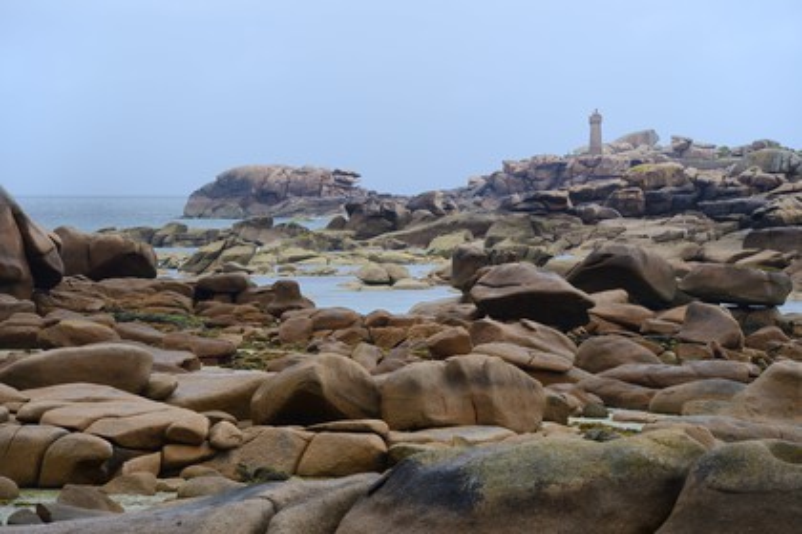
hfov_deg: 10.3
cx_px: 401
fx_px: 4455
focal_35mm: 200
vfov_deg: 6.9
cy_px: 267
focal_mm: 200
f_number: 9
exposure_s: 1/250
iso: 200
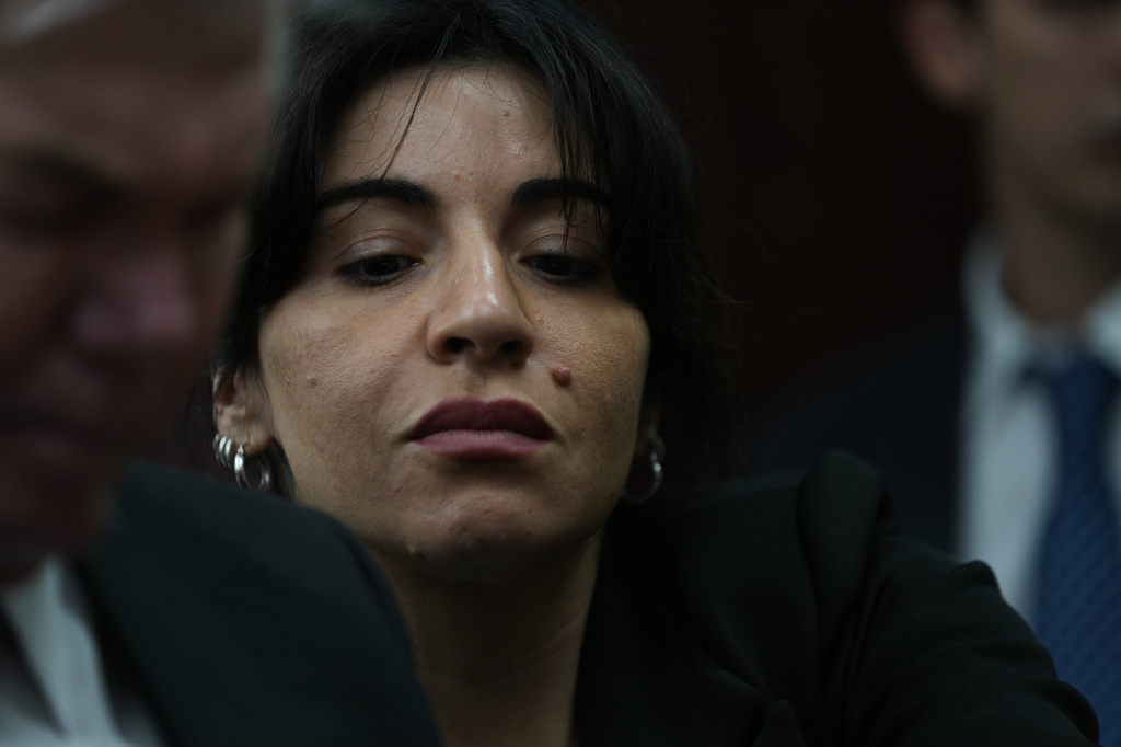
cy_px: 374
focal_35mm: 200
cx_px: 560
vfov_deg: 6.9
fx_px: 6225
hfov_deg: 10.3
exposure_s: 1/80
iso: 400
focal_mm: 200
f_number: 2.8
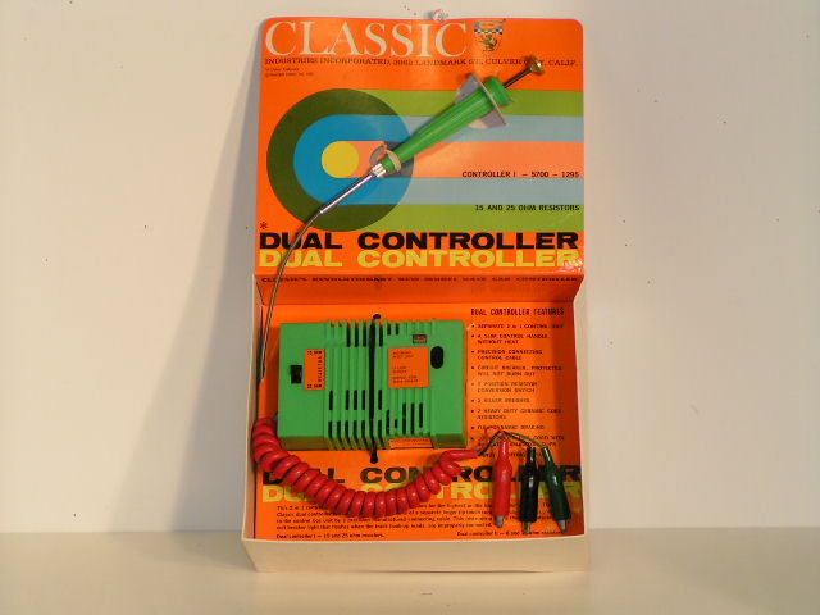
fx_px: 2558
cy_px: 308
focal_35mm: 108
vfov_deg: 13.7
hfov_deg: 18.2
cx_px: 410
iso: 50
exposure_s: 1/125
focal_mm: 16.6
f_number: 3.5
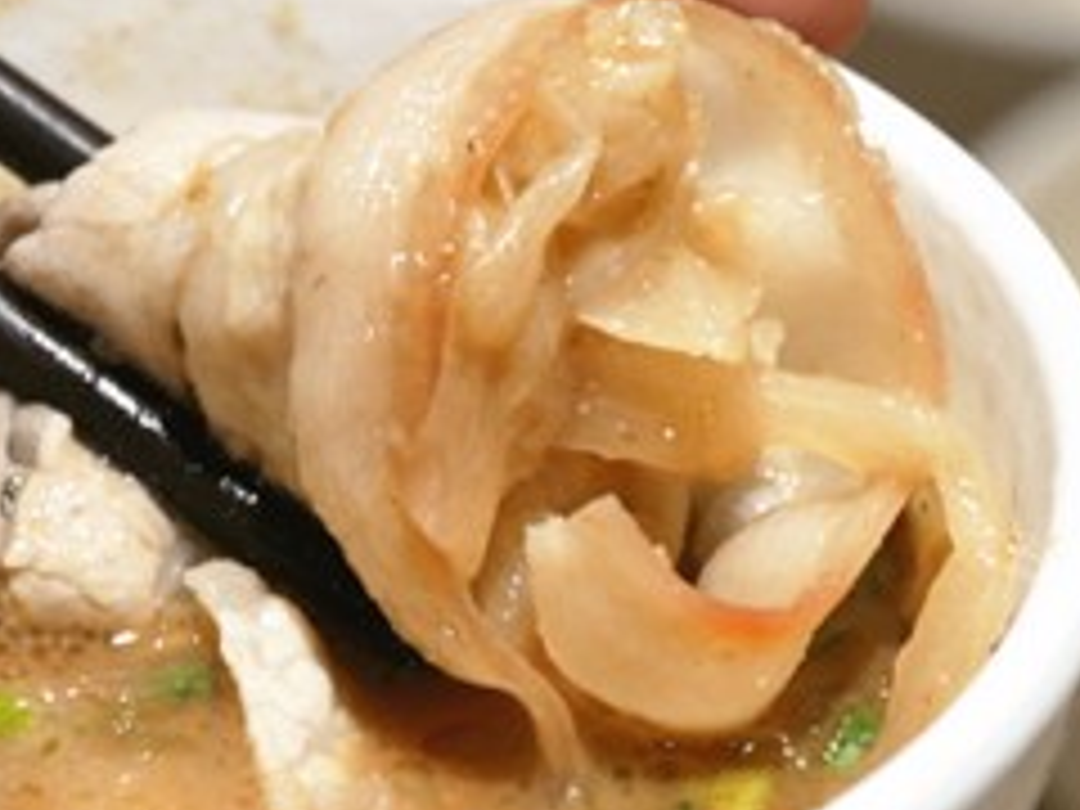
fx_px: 10140
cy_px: 382
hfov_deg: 6.1
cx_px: 302
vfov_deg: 4.6
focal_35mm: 325
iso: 320
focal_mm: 65
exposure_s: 1/50
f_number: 5.3
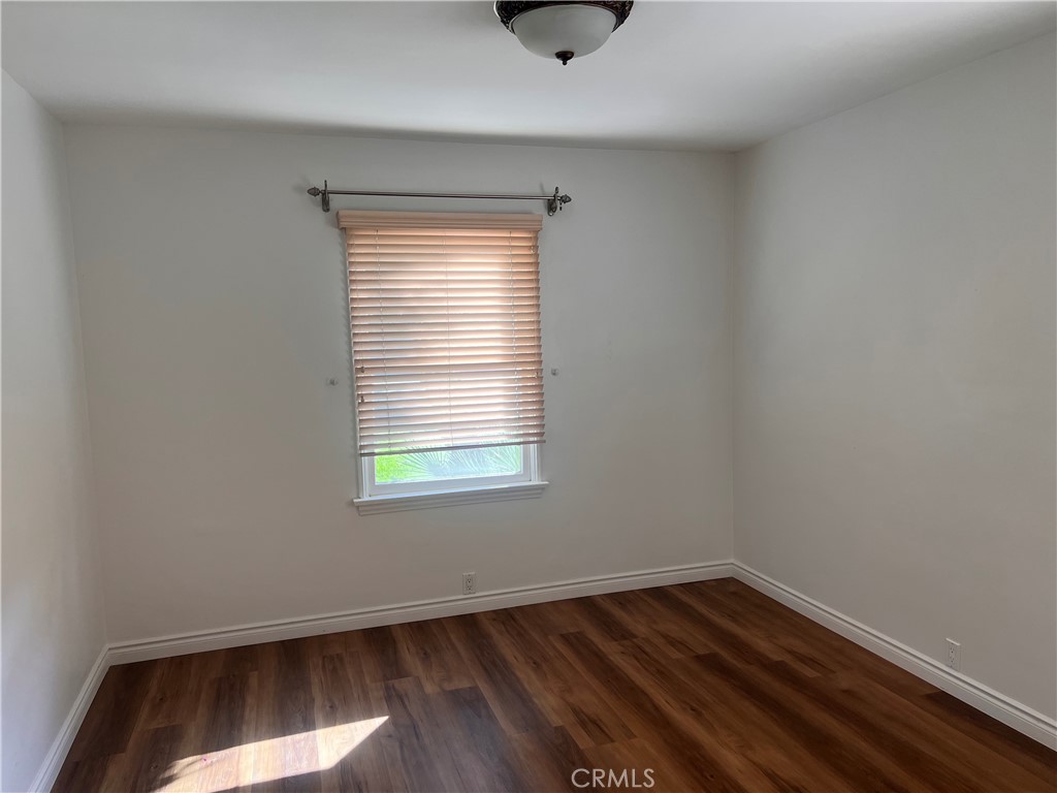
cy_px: 396
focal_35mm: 26
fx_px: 794
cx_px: 528
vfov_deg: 53.1
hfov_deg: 67.3
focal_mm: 5.7
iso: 50
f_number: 1.5
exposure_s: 1/144
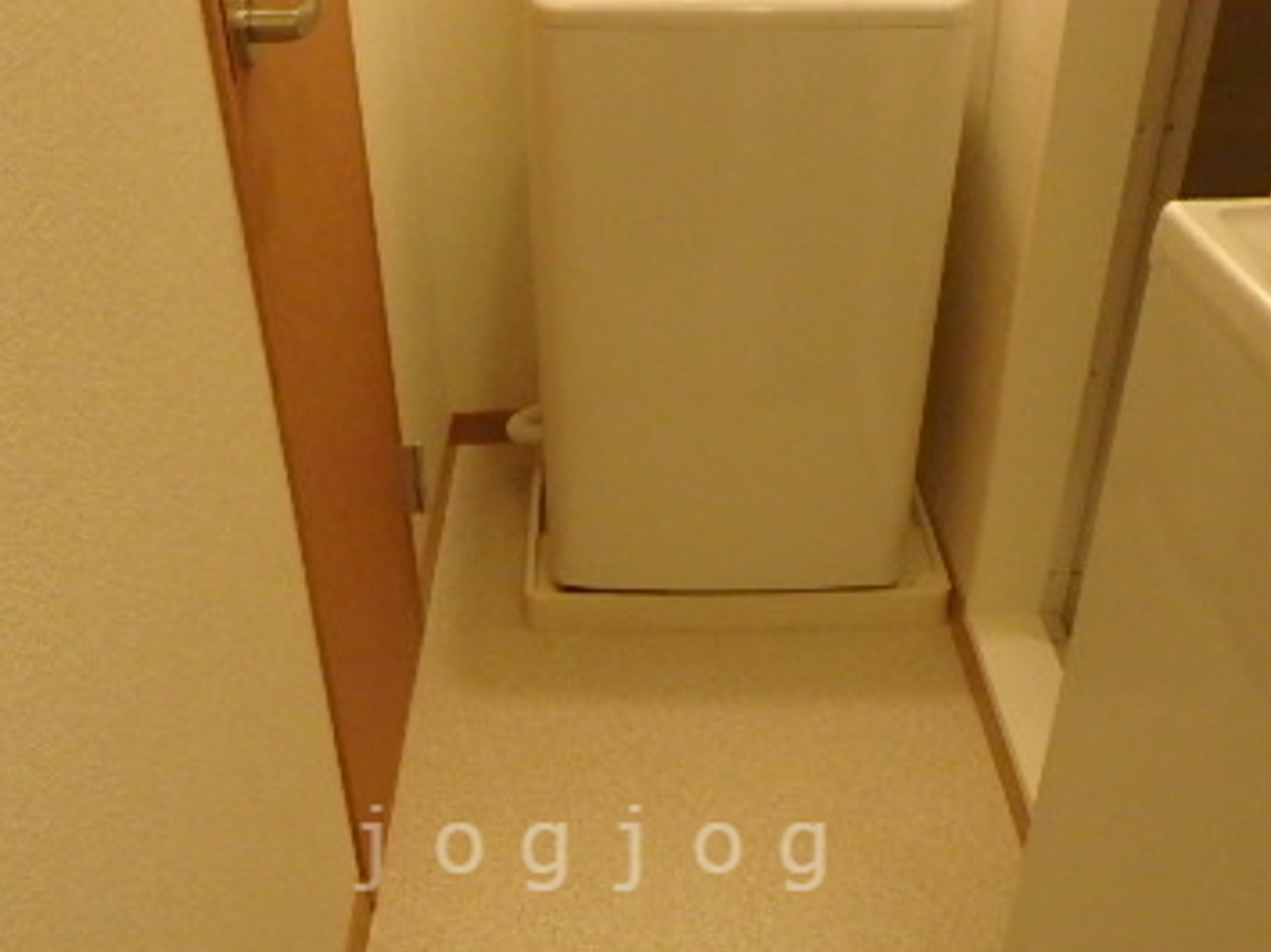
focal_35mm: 38
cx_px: 600
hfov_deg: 49.0
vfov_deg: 35.6
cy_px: 848
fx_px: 1394
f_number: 3.5
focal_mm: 3.7
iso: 800
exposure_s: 1/20
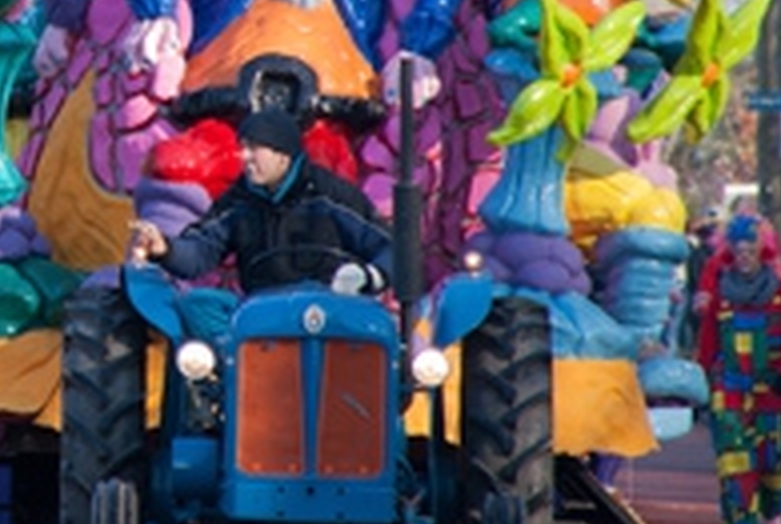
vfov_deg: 1.8
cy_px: 78
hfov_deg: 2.7
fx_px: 16743
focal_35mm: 770
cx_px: -84
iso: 320
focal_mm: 200
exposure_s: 1/320
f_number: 6.3
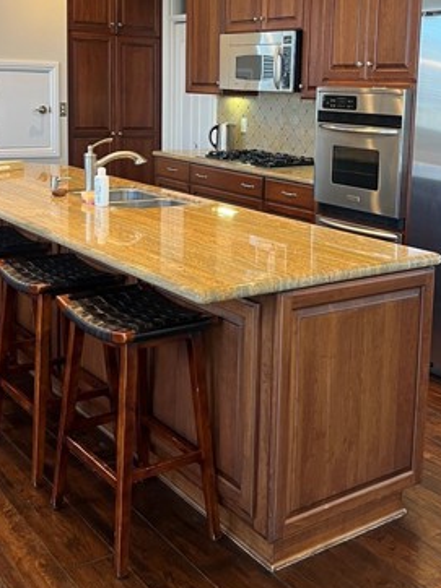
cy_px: 192
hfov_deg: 31.4
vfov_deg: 40.7
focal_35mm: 46
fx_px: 782
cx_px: 251
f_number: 1.5
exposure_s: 1/60
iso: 100
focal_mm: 5.7
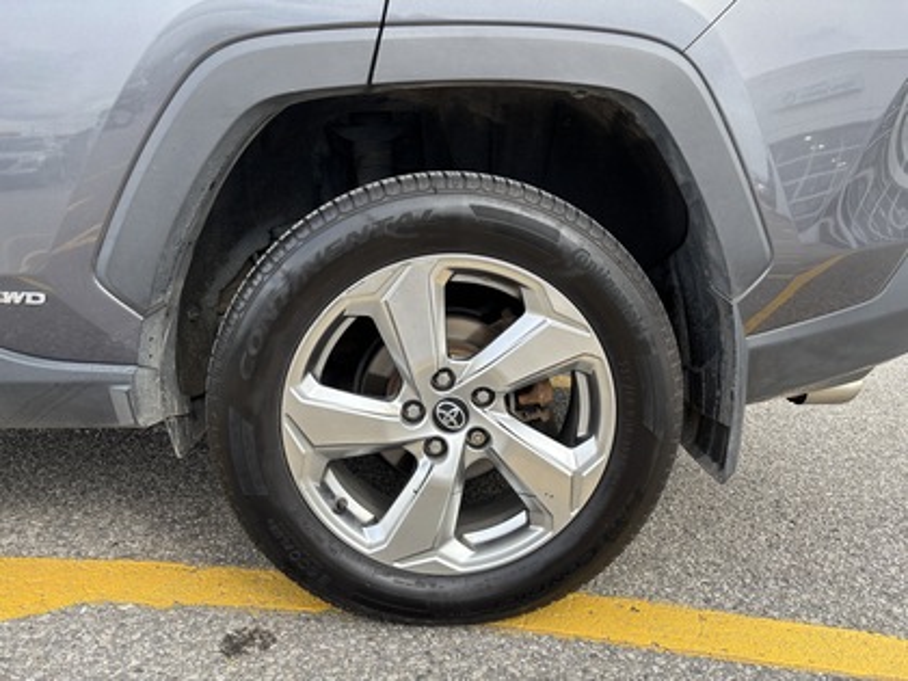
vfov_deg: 53.1
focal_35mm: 26
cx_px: 454
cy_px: 340
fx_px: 682
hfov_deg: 67.3
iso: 50
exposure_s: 1/396
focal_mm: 5.96
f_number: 1.6
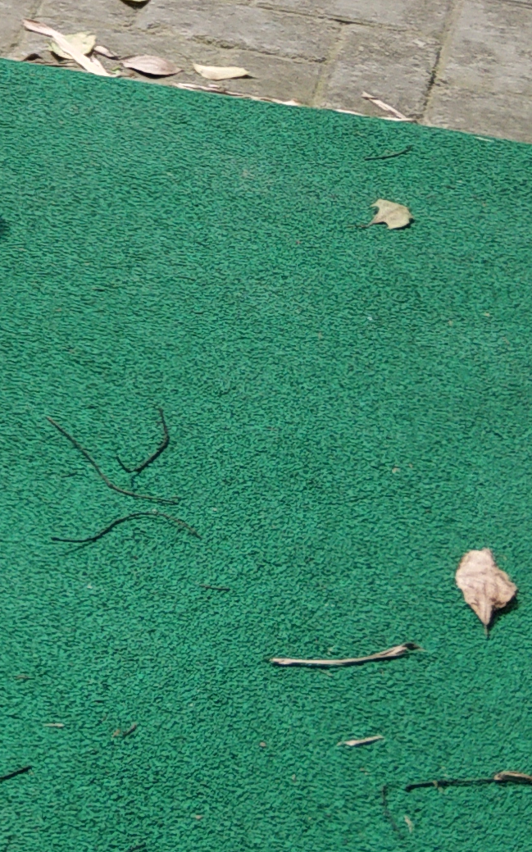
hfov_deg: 10.0
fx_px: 2576
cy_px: 68
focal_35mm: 111
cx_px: -829
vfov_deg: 18.4
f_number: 1.8
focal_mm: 3.82
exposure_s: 1/731
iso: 100
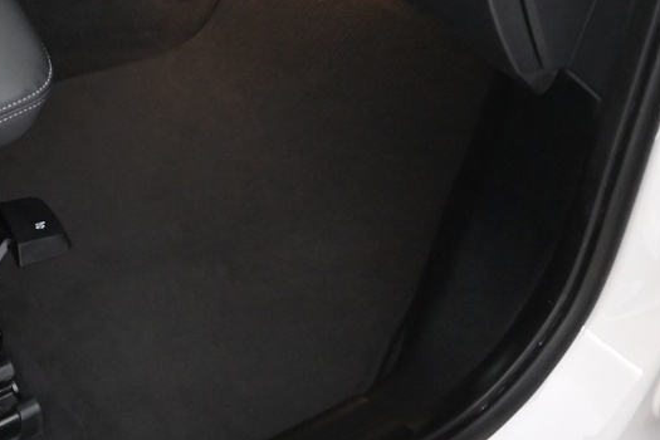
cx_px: -36
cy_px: -207
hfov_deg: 25.6
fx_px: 1357
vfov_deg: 16.8
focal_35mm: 74
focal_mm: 24
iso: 4500
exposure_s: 1/60
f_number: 4
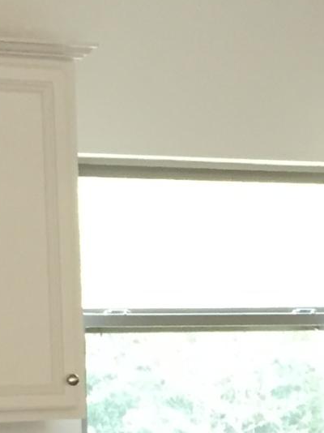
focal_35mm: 163
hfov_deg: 8.8
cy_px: 502
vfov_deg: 11.9
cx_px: 542
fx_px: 2036
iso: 125
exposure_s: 1/30
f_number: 2.2
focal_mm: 4.15
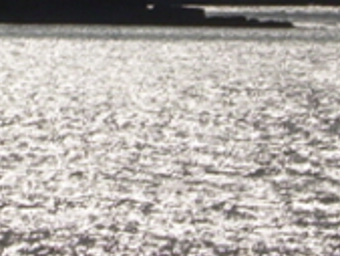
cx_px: 56
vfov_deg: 3.8
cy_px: -19
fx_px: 3823
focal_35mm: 389
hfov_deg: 5.1
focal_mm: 16
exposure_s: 1/2000
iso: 50
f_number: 7.2
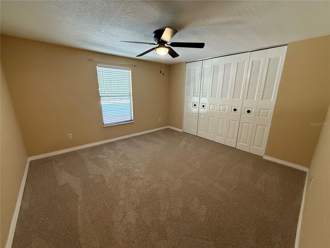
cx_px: 165
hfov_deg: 102.1
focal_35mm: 14
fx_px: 133
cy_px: 124
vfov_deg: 85.7
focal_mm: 2.22
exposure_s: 1/120
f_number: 2.2
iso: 500
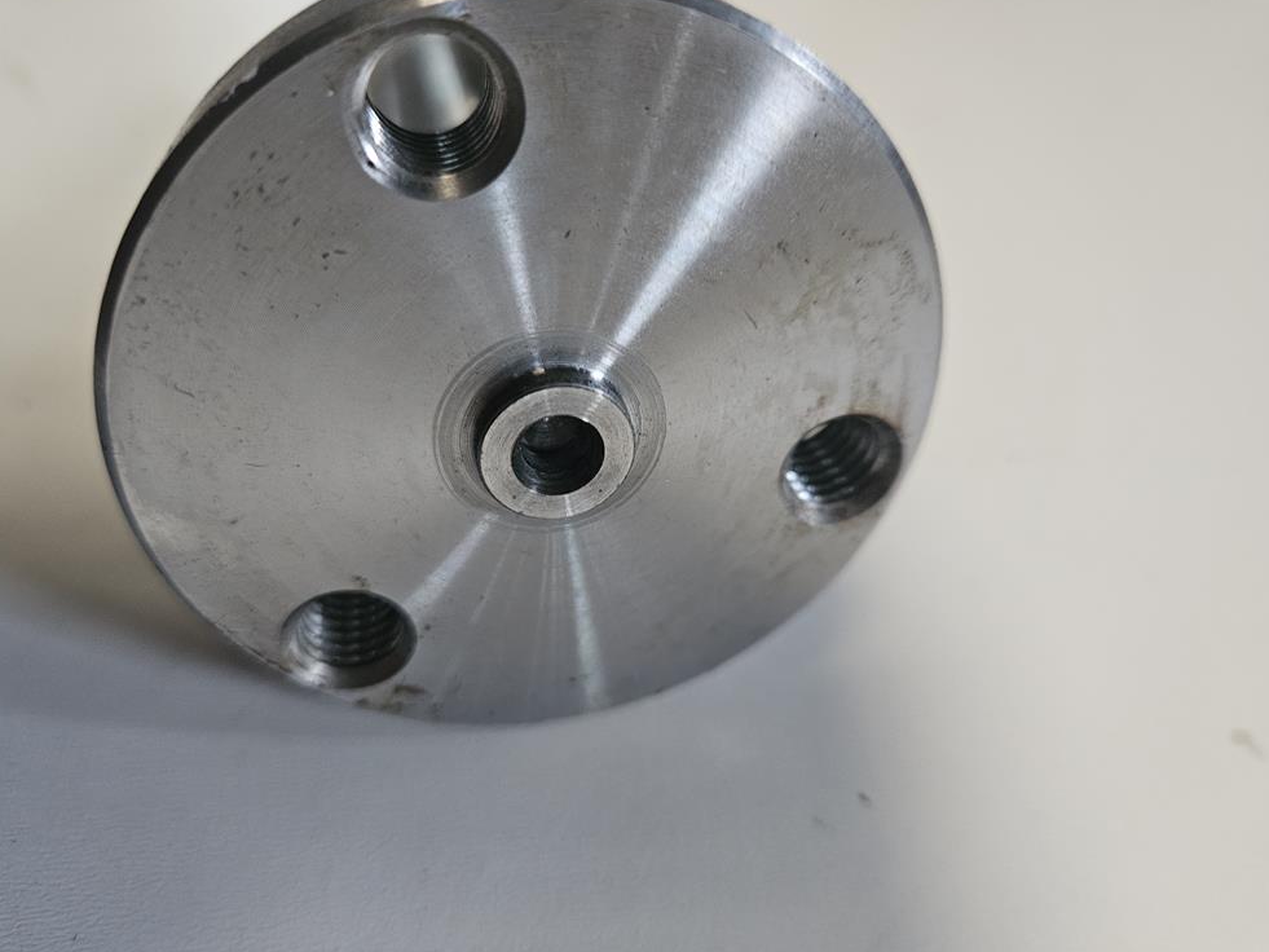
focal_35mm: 24
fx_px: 880
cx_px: 611
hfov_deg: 71.6
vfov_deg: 56.8
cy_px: 479
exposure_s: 1/50
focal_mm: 5.4
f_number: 1.8
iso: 640
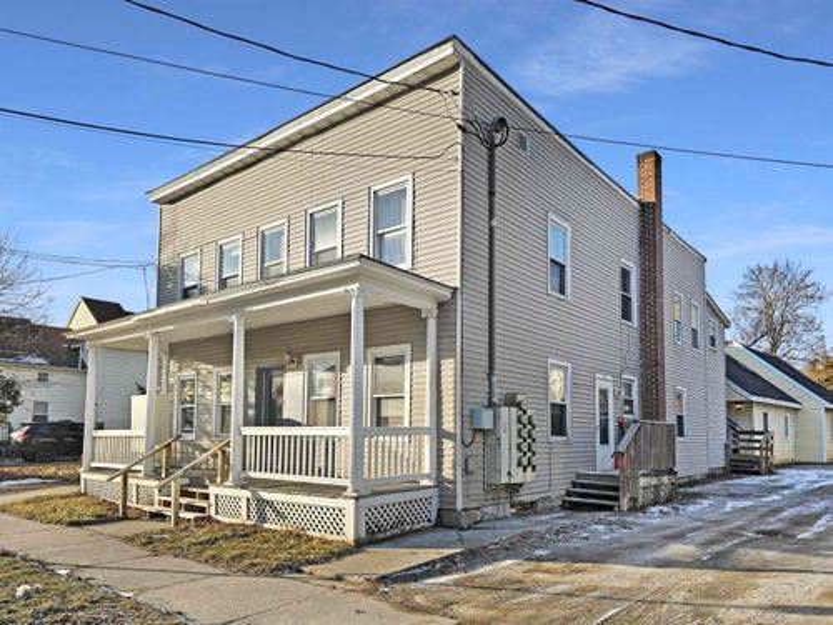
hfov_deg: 73.9
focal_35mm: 23
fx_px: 553
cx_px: 416
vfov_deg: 58.9
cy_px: 312
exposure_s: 1/503
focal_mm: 6.3
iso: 12
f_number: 1.7
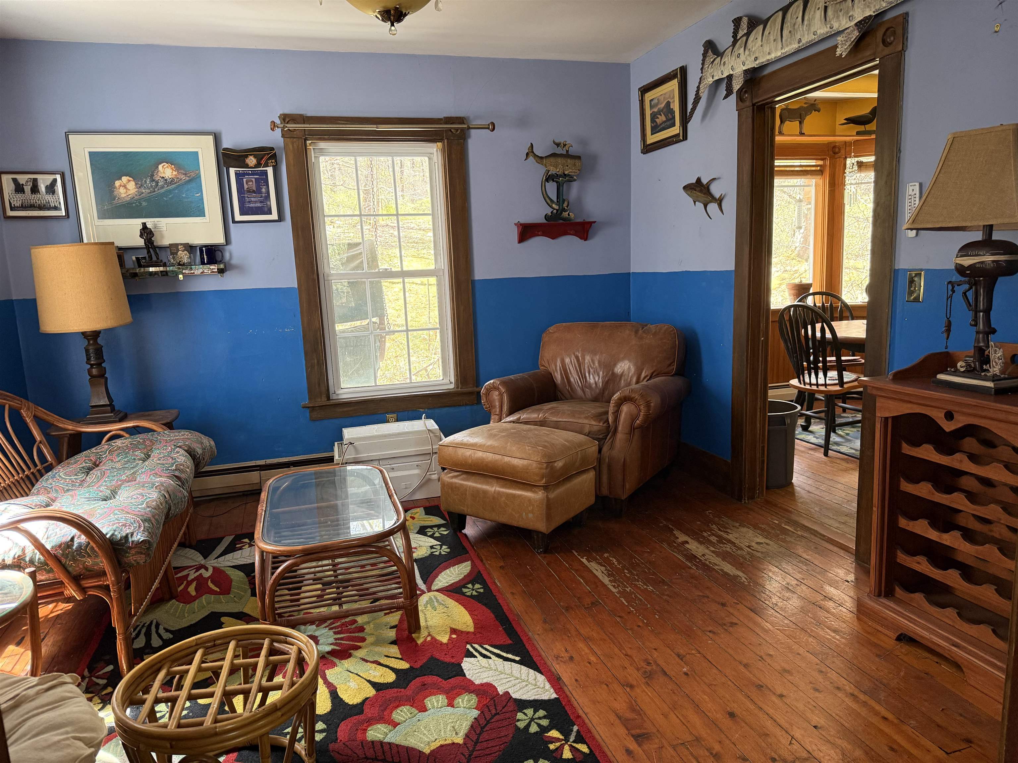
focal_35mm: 24
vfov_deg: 56.8
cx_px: 509
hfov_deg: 71.6
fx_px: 706
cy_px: 382
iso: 320
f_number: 1.78
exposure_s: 1/60
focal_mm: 6.76
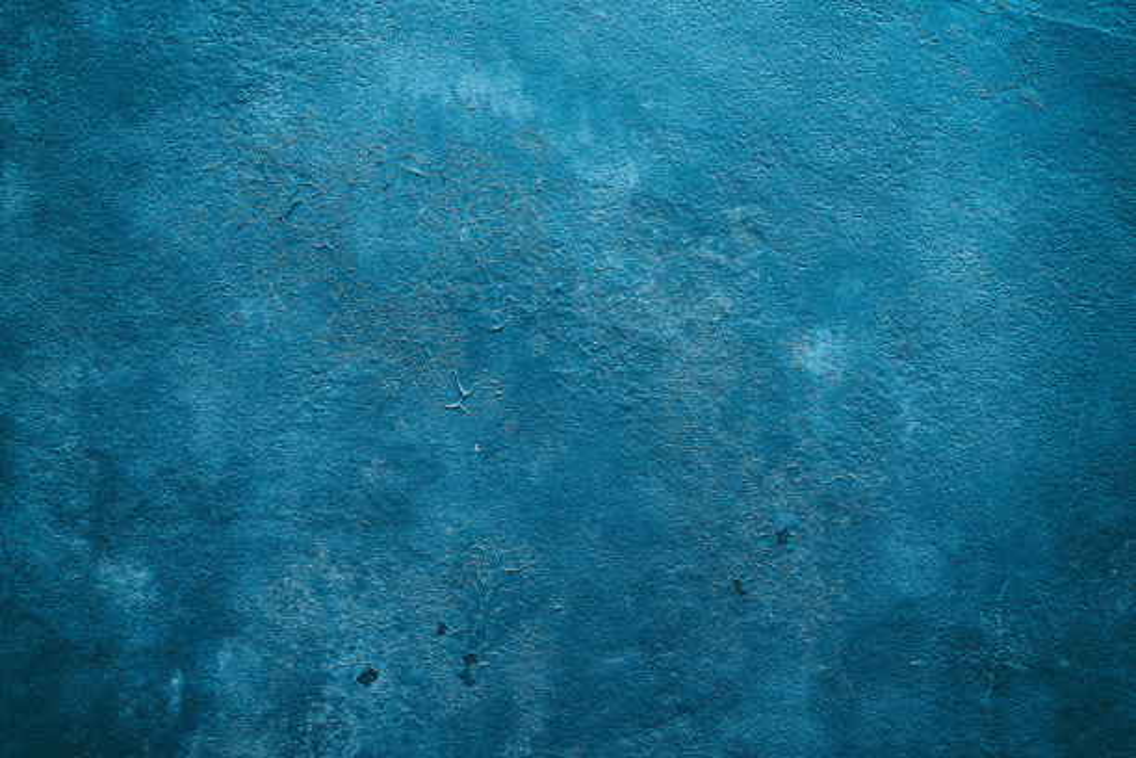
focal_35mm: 35
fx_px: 1104
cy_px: 379
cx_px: 568
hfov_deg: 54.4
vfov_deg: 37.9
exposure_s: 1/200
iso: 200
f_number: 8
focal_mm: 23
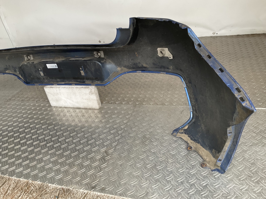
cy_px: 100
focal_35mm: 29
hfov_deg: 61.7
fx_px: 223
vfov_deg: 48.2
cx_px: 133
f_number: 1.8
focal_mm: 3
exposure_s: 1/60
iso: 40
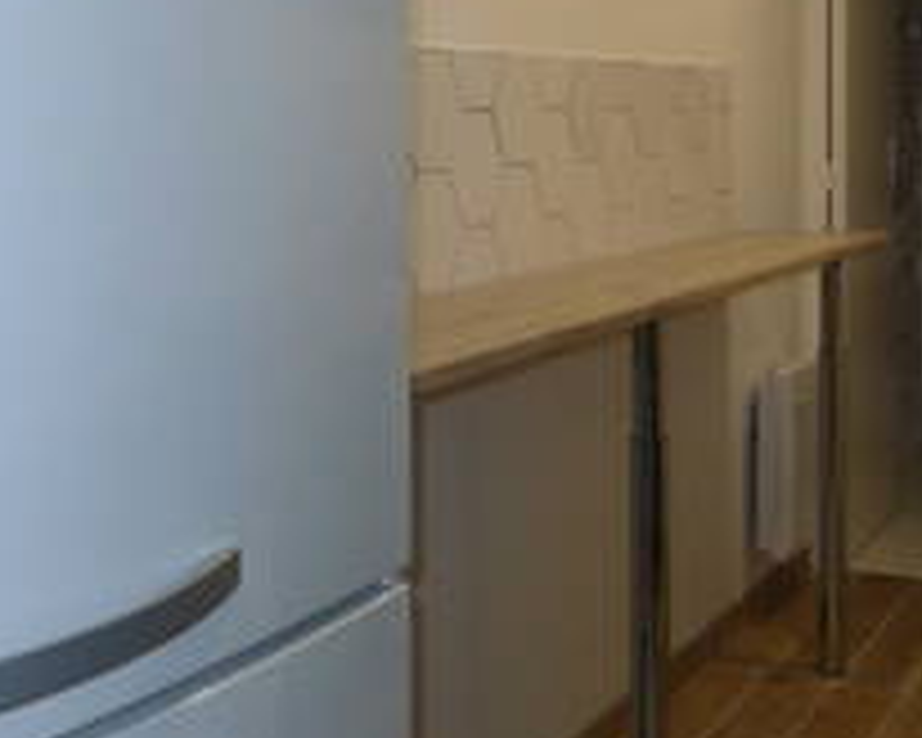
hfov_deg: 38.7
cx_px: 544
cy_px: 220
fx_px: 1310
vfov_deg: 31.1
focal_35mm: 48
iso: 100
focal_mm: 4.7
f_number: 3.3
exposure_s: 1/30
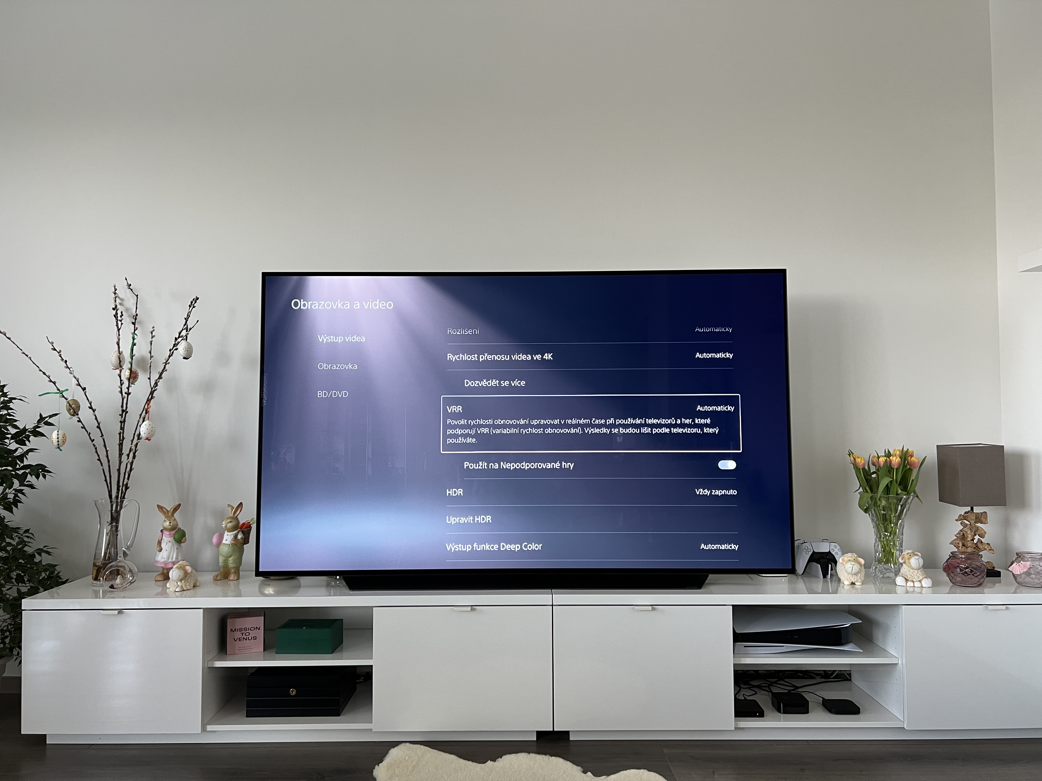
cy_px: 390
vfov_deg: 53.1
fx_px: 783
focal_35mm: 26
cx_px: 521
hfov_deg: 67.3
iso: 125
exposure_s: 1/89
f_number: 1.5
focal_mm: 5.7
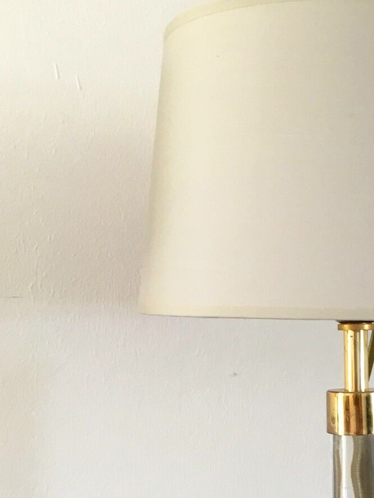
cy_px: 467
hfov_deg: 21.9
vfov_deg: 28.4
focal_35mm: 65
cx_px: 358
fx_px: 936
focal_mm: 4.15
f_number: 2.2
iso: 80
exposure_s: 1/33
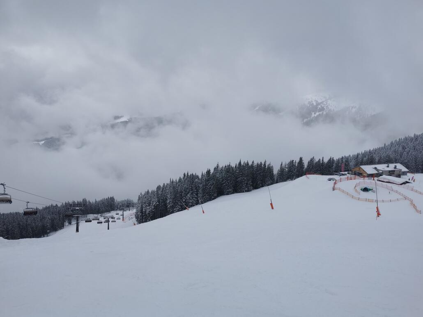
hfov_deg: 65.3
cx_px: 212
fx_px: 330
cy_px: 158
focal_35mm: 27
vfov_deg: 51.4
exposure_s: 1/4505
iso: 50
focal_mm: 5.58
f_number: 1.8
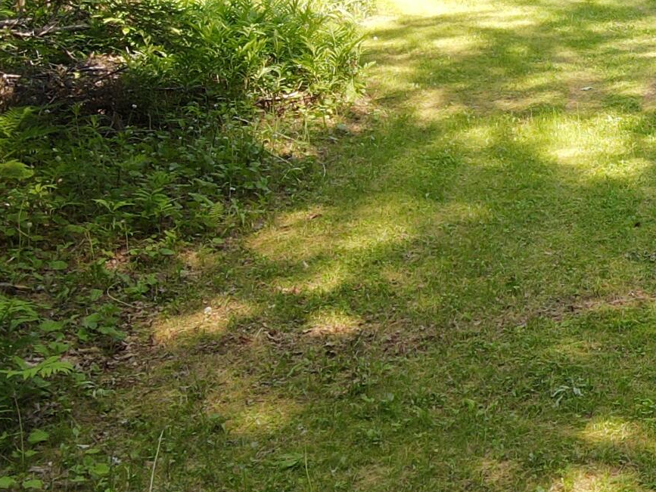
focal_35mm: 83
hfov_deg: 19.3
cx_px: 1094
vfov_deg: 17.7
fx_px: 1574
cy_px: 119
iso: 100
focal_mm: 4.5
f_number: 2.8
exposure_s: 1/80
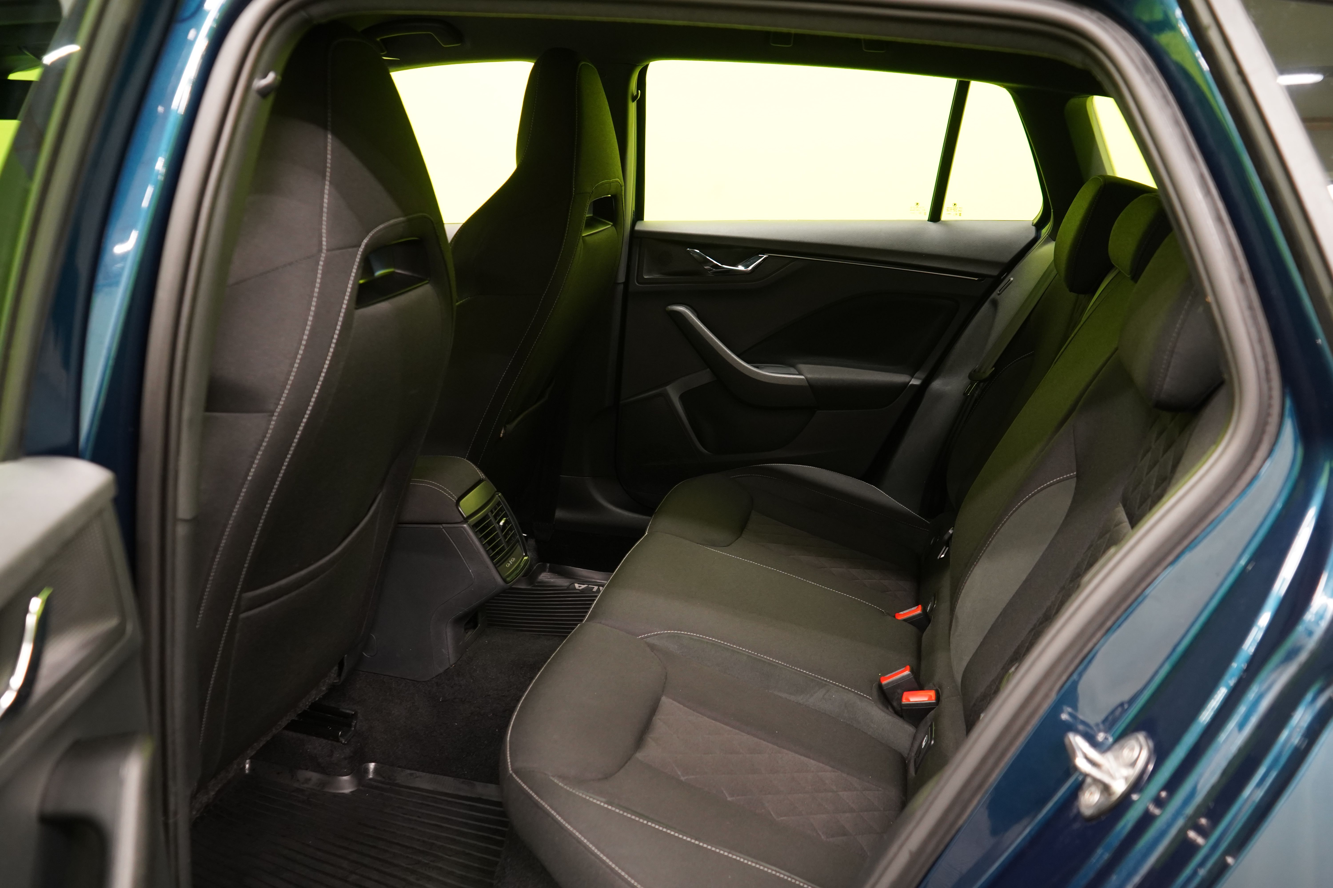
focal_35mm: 28
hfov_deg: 65.5
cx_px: 666
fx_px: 1037
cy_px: 444
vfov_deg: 46.4
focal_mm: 28
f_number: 5
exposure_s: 1/20
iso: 2000
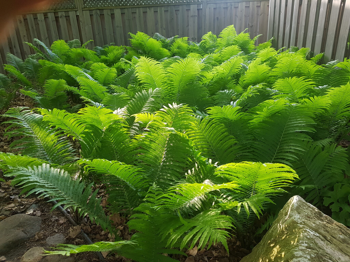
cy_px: 131
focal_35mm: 26
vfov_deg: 53.1
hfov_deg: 67.3
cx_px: 175
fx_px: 263
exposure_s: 1/100
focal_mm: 4.2
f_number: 1.7
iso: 100
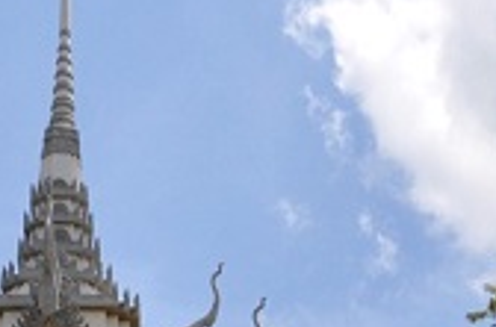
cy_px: 645
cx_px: 142
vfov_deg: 10.0
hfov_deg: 16.1
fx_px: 1745
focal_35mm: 127
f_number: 14
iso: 200
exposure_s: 1/200
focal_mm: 18
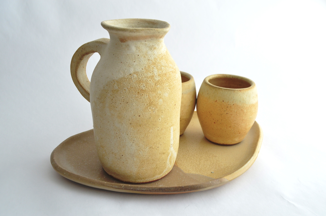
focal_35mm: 36
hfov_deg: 53.2
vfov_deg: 36.7
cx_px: 163
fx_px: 325
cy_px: 108
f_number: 6.3
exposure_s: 1/160
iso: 500
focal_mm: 24
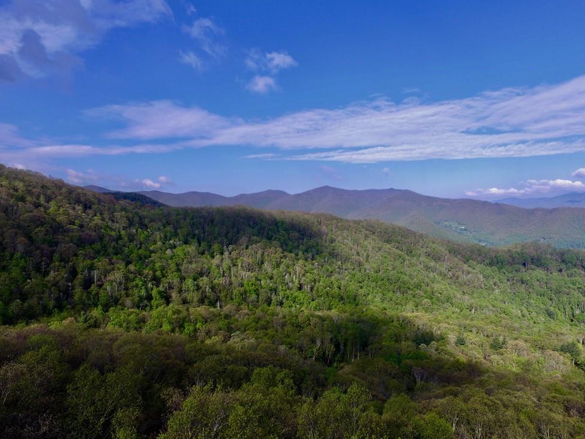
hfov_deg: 79.0
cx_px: 297
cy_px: 217
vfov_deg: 63.4
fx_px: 355
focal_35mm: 21
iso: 100
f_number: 2.8
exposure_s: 1/571
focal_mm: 3.61
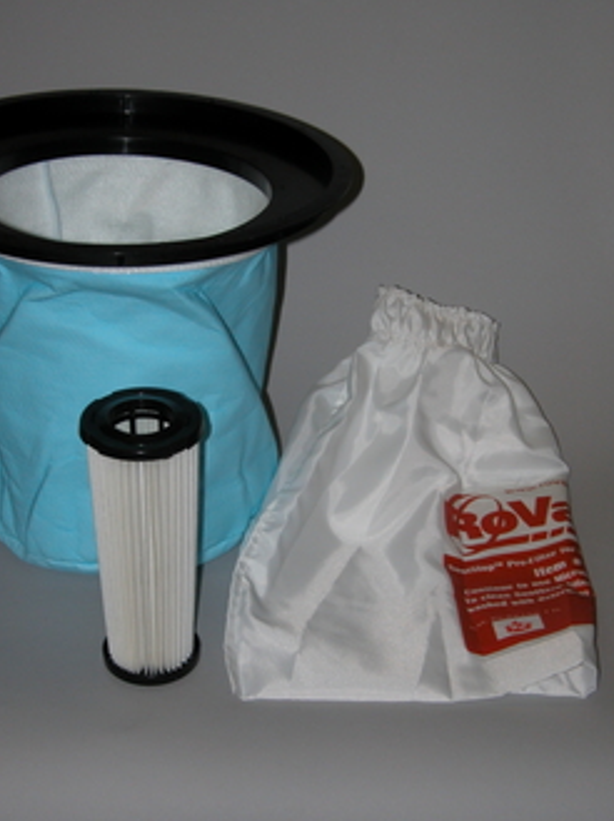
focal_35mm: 84
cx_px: 247
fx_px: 1990
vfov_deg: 23.3
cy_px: 464
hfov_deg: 17.5
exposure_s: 1/125
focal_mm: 17.8
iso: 100
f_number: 3.3
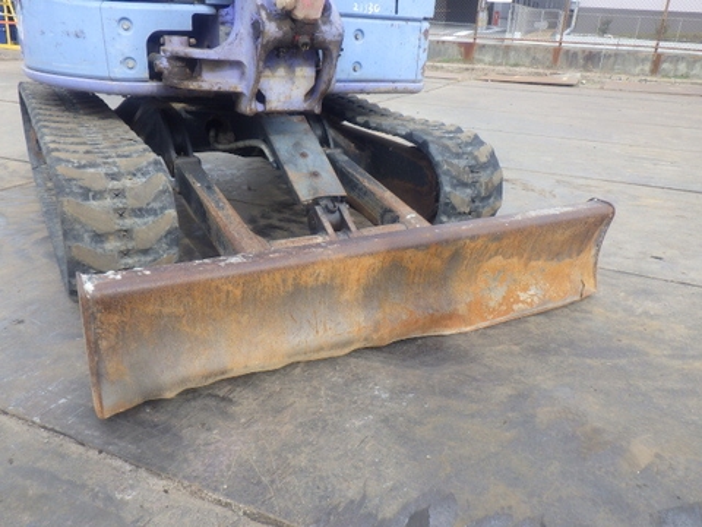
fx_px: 568
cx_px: 351
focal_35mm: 28
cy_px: 264
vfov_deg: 49.7
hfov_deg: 63.4
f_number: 4.2
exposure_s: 1/250
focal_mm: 5
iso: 125
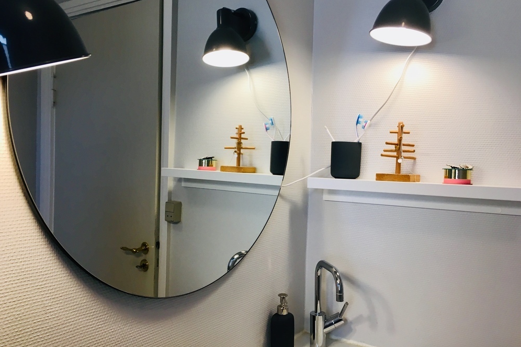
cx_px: 257
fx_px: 449
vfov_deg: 42.3
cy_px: 173
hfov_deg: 60.3
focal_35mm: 31
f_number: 2.2
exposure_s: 1/33
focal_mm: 4.15
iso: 32
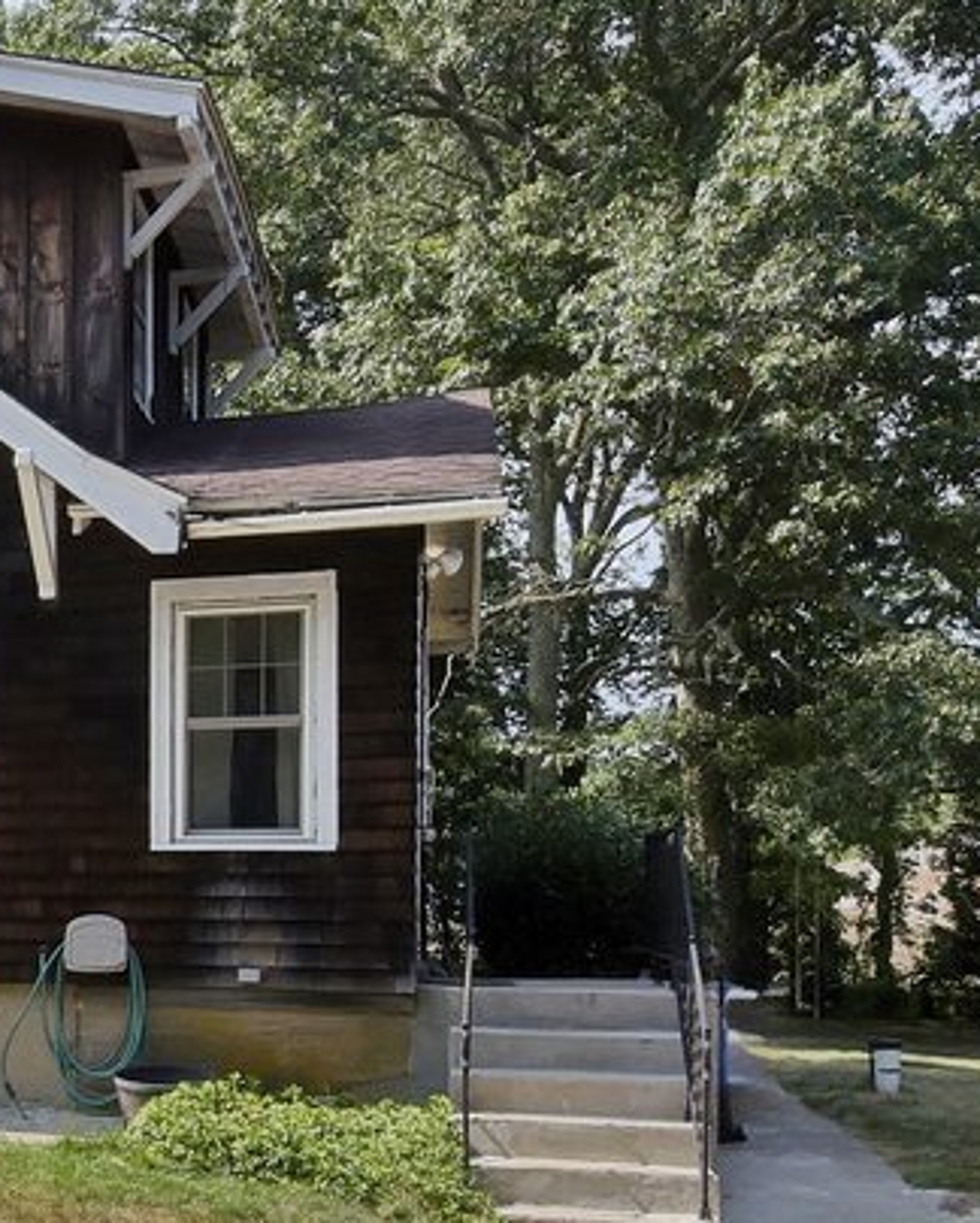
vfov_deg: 35.8
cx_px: -671
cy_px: 736
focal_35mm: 52
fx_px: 1882
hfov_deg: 21.6
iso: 560
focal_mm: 14
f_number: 22
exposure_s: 1/200
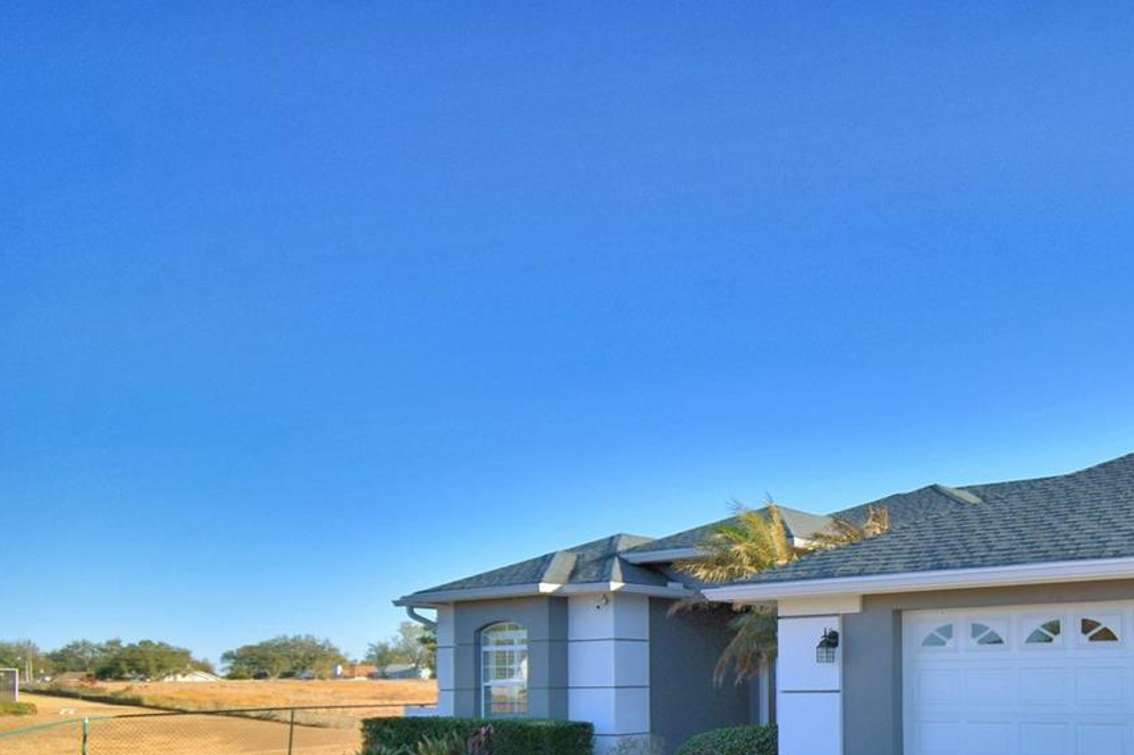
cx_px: 1000
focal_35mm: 28
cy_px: 664
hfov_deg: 57.2
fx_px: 882
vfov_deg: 42.9
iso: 100
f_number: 4.5
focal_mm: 10
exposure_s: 1/1000
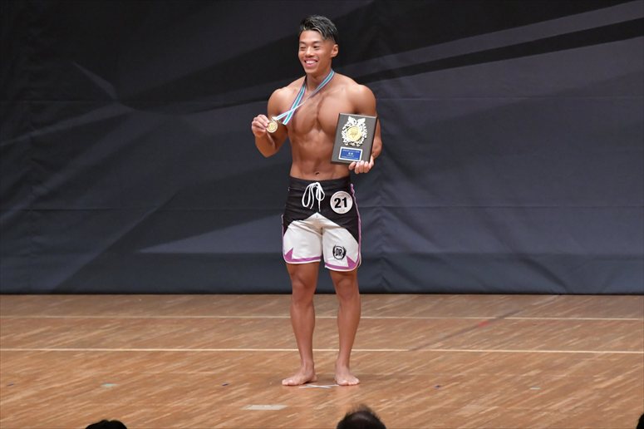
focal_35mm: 300
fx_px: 5364
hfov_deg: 6.9
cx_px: 322
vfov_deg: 4.6
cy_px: 214
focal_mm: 200
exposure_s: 1/400
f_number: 5.6
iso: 6400
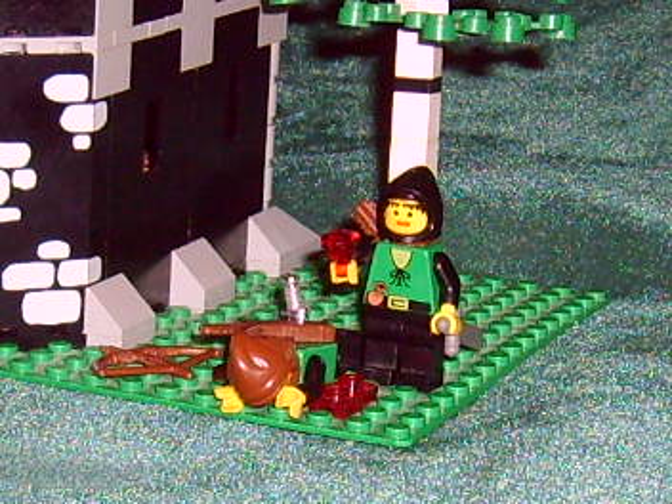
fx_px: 679
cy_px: 252
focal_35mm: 35
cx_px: 336
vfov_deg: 40.7
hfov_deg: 52.6
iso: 100
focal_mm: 5.8
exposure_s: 1/45
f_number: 2.8
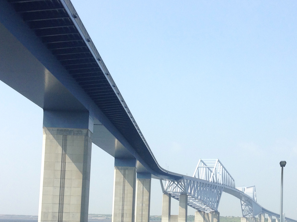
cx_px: 191
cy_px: 182
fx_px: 532
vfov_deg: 23.3
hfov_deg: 31.0
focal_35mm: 62
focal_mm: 4.12
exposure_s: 1/1232
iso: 50
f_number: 2.4
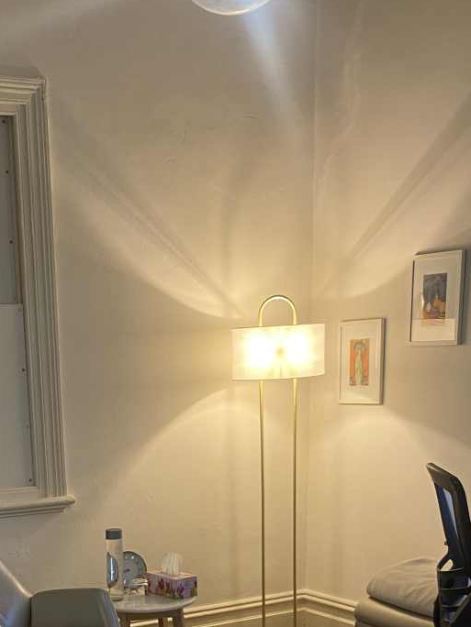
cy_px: 660
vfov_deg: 30.8
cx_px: 121
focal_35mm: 57
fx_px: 1034
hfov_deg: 25.4
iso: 80
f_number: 1.8
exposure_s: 1/50
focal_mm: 4.25
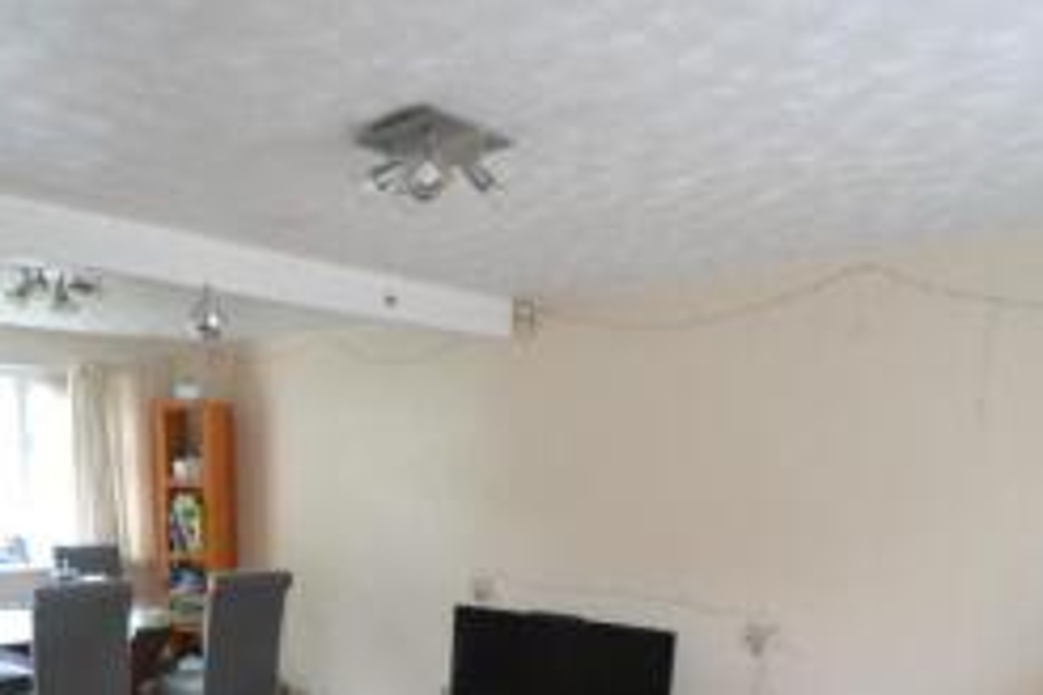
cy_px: 663
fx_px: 840
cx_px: 432
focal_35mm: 29
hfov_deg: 63.2
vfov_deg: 40.5
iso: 1400
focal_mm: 10
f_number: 3.5
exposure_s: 1/60
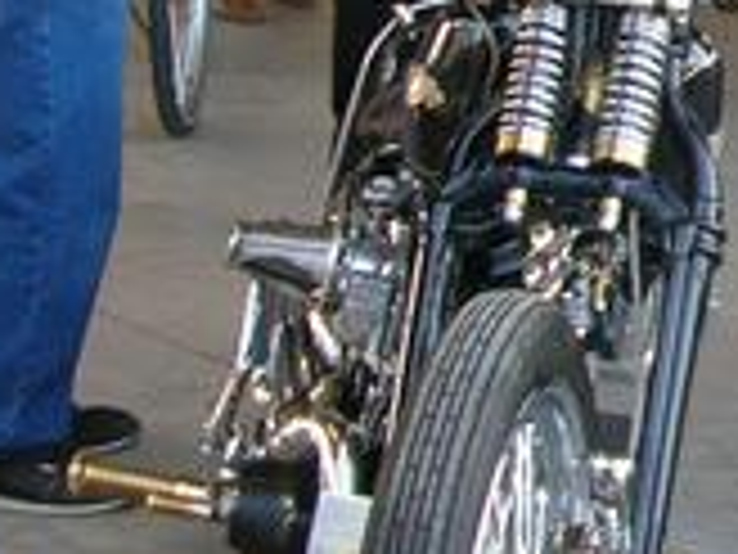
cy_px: -9
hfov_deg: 12.5
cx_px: 1346
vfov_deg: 10.2
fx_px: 3070
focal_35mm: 144
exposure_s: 1/51.2
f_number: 2.9
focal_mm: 6.2
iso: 50
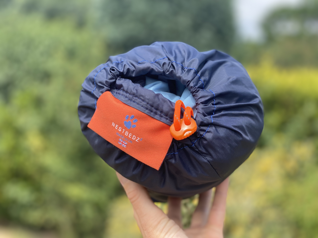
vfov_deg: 28.0
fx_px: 478
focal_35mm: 52
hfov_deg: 36.8
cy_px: 119
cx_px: 159
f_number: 2
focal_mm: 6
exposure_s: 1/615
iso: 20
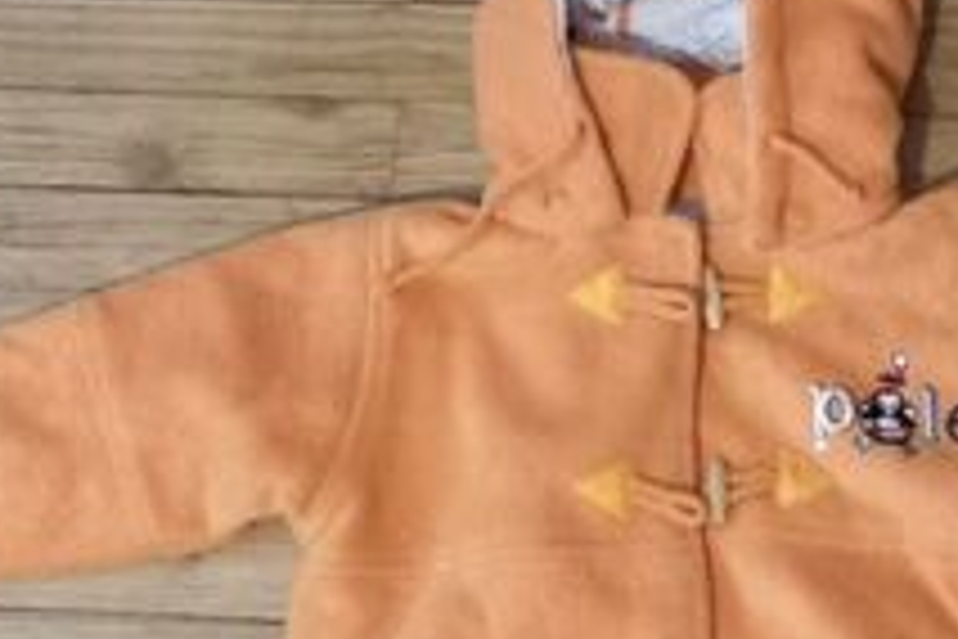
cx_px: 652
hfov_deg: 21.1
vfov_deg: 14.3
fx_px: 2554
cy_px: 310
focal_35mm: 96
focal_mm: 3.95
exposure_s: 1/24
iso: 400
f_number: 1.8
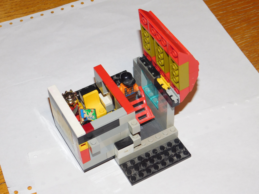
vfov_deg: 20.7
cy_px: 97
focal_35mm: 71
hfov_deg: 27.4
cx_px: 130
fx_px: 531
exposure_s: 1/30
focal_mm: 12.6
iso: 200
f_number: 4.3
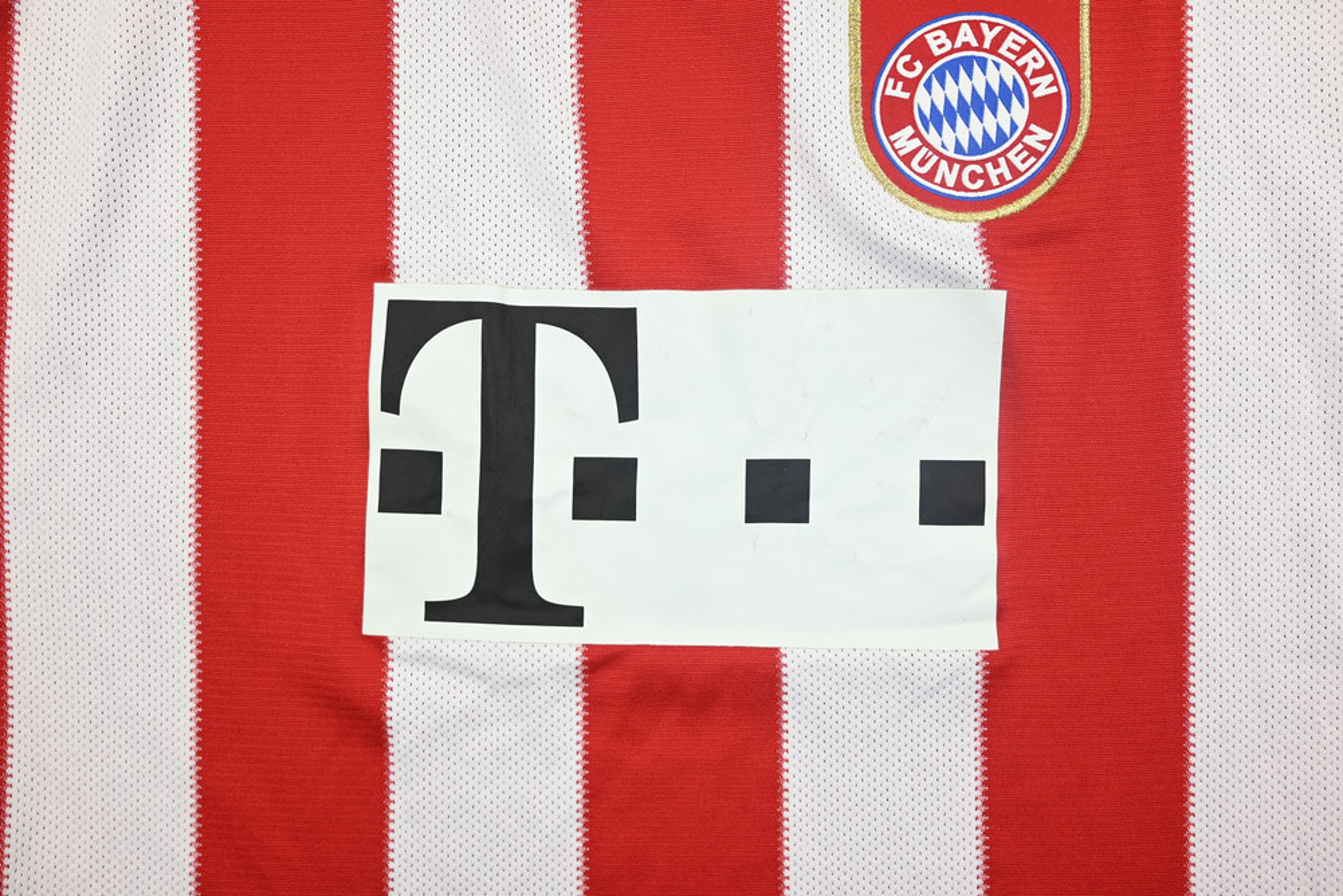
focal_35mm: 30
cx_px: 672
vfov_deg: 43.0
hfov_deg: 61.1
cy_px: 448
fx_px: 1138
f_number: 5
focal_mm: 30.5
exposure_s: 1/100
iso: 200
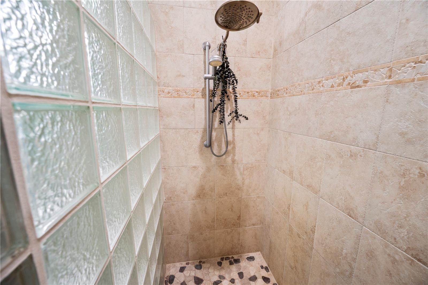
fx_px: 166
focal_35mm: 14
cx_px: 214
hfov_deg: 104.3
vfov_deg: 81.2
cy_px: 142
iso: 400
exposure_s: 1/15
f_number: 4
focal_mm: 14
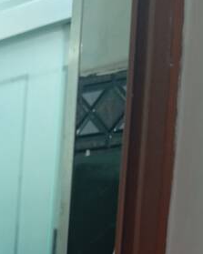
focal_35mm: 106
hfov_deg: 13.3
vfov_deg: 15.7
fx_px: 796
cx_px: -144
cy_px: 443
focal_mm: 4.22
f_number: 1.8
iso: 836
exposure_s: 1/30
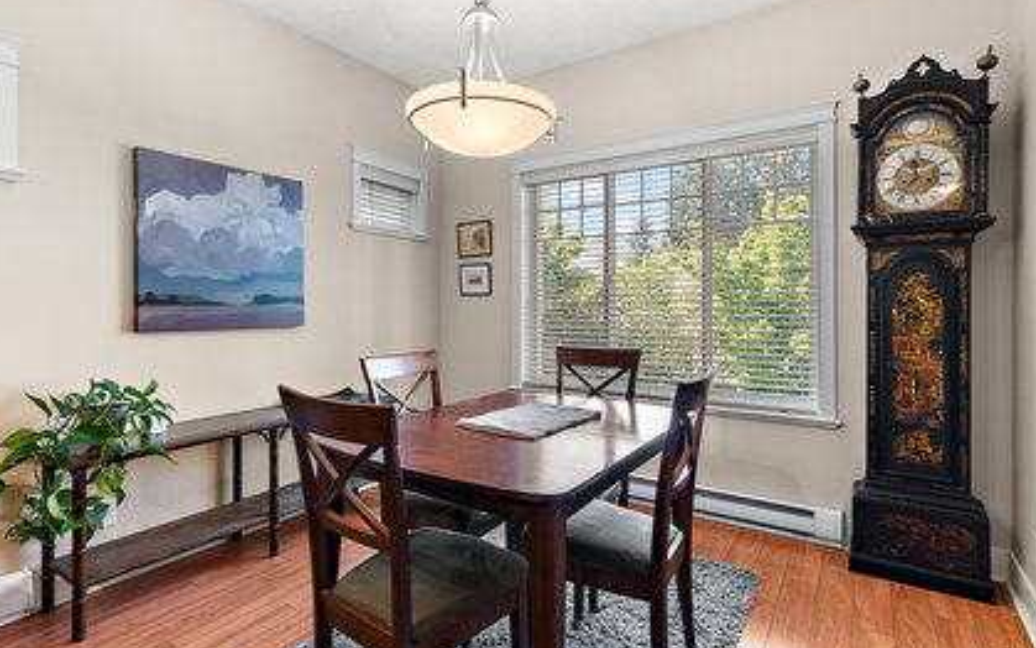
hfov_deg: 91.1
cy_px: 326
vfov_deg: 65.0
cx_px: 518
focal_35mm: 18
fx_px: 508
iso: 640
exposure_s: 1/3
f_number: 9
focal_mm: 17
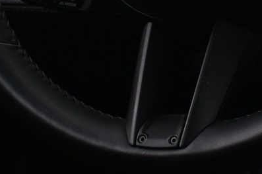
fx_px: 1069
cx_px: 148
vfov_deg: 8.9
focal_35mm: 147
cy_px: -137
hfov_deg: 14.0
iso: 1600
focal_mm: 24
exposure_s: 1/30
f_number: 4.2
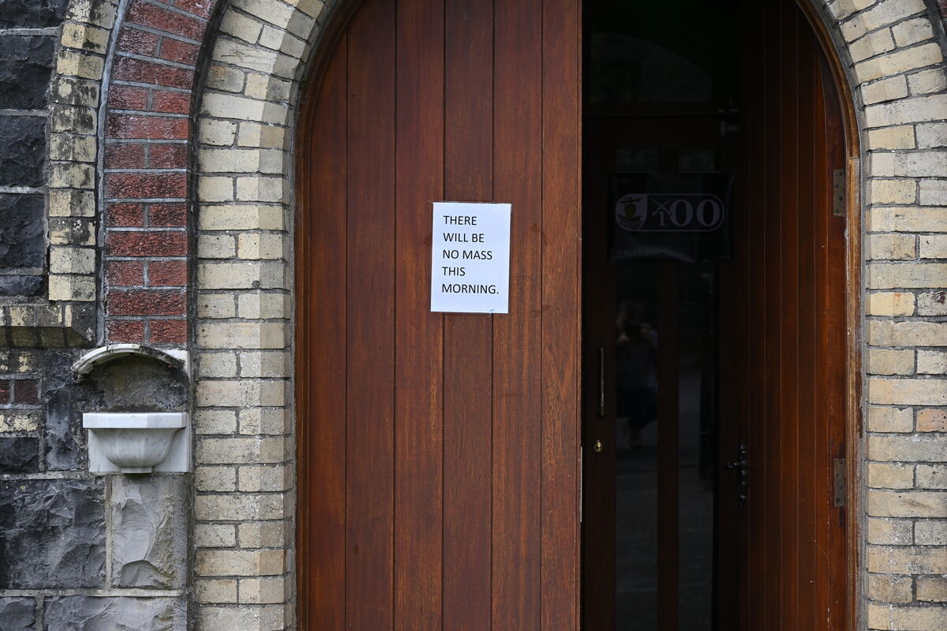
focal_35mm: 120
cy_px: 316
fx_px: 3156
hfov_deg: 17.1
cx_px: 474
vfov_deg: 11.4
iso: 500
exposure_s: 1/1600
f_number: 5.6
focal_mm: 120
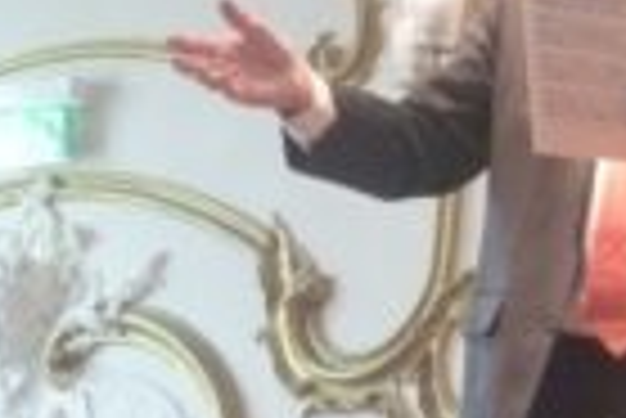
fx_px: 3586
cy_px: 328
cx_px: 851
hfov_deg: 9.8
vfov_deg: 6.7
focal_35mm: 206
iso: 800
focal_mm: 12.3
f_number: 4.5
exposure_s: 1/20
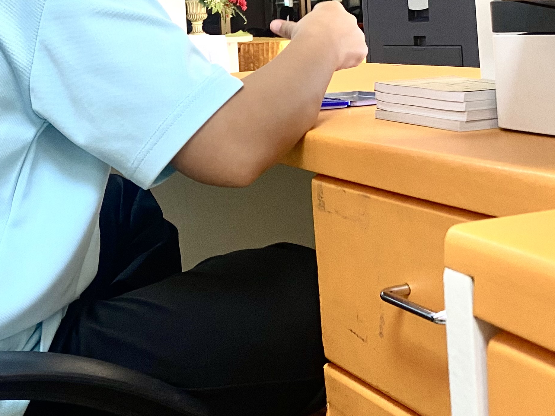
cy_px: 52
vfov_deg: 25.0
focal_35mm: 57
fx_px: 914
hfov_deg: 32.9
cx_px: 113
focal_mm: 4.25
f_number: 1.8
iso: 125
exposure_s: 1/59
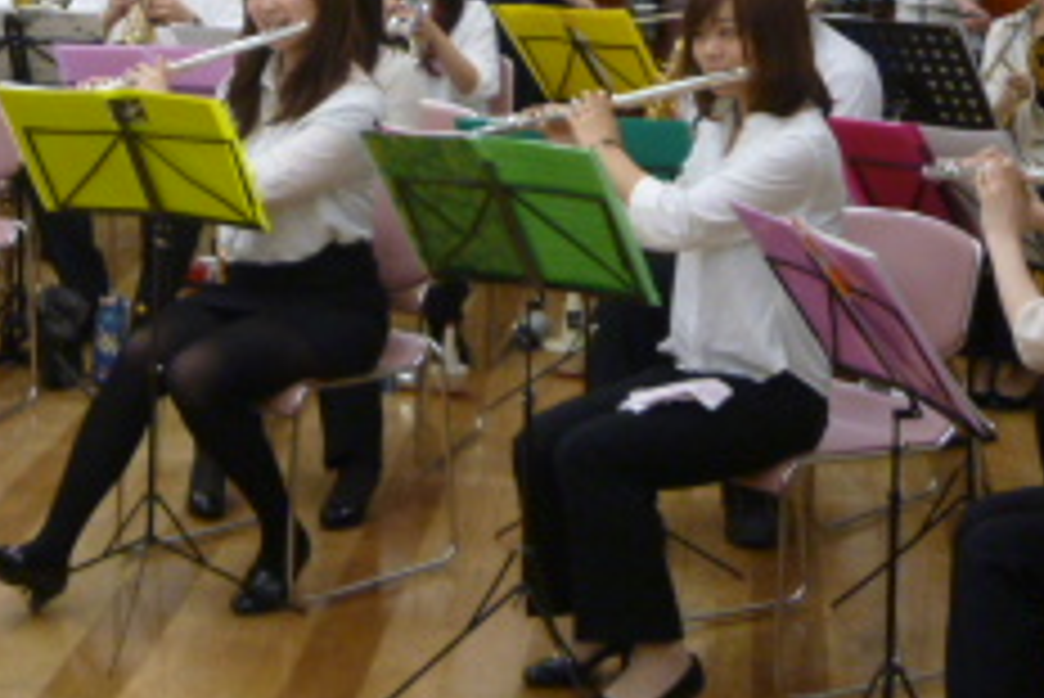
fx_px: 3163
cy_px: -306
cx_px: -202
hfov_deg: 17.8
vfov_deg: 12.1
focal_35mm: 109
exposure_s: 1/40
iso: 200
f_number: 3.5
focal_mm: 6.8
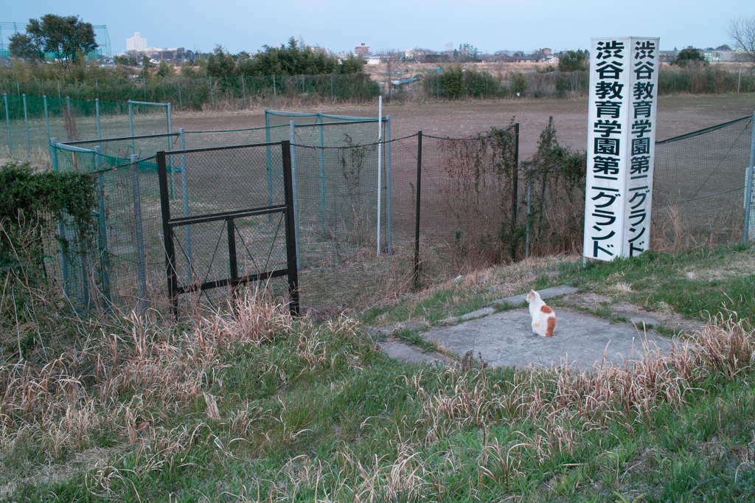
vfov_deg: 32.6
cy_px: 252
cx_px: 378
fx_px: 860
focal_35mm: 41
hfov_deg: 47.4
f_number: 7.1
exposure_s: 2
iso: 100
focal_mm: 24.2
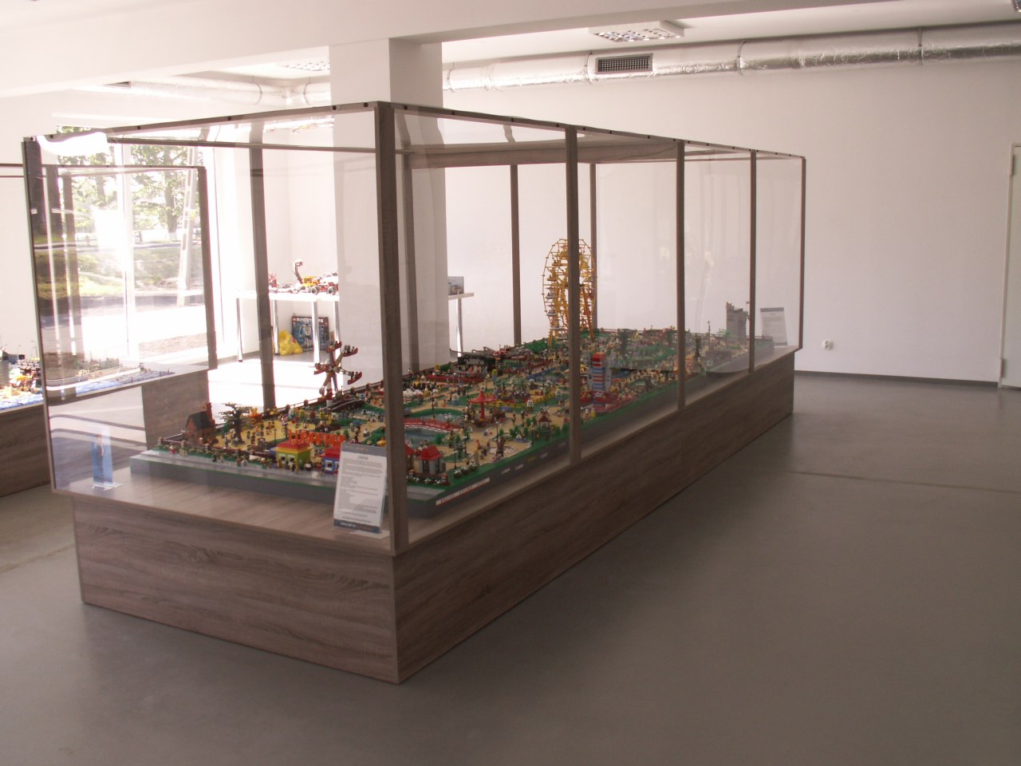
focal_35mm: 35
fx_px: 1032
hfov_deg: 52.6
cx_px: 510
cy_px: 383
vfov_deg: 40.7
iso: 50
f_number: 4
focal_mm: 5.86
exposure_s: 1/50
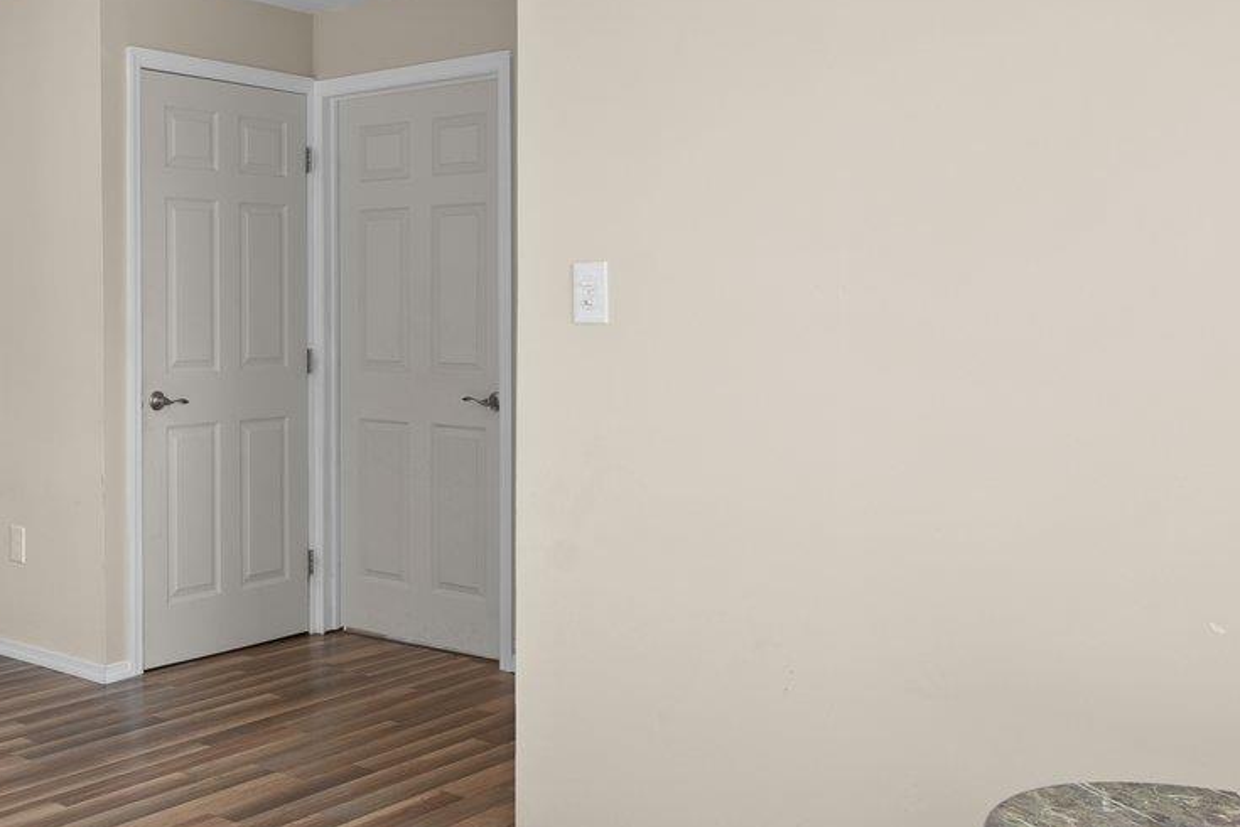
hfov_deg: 47.5
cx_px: 297
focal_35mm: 39
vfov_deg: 34.1
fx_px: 1343
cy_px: 330
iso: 250
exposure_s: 1/5
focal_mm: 14
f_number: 10
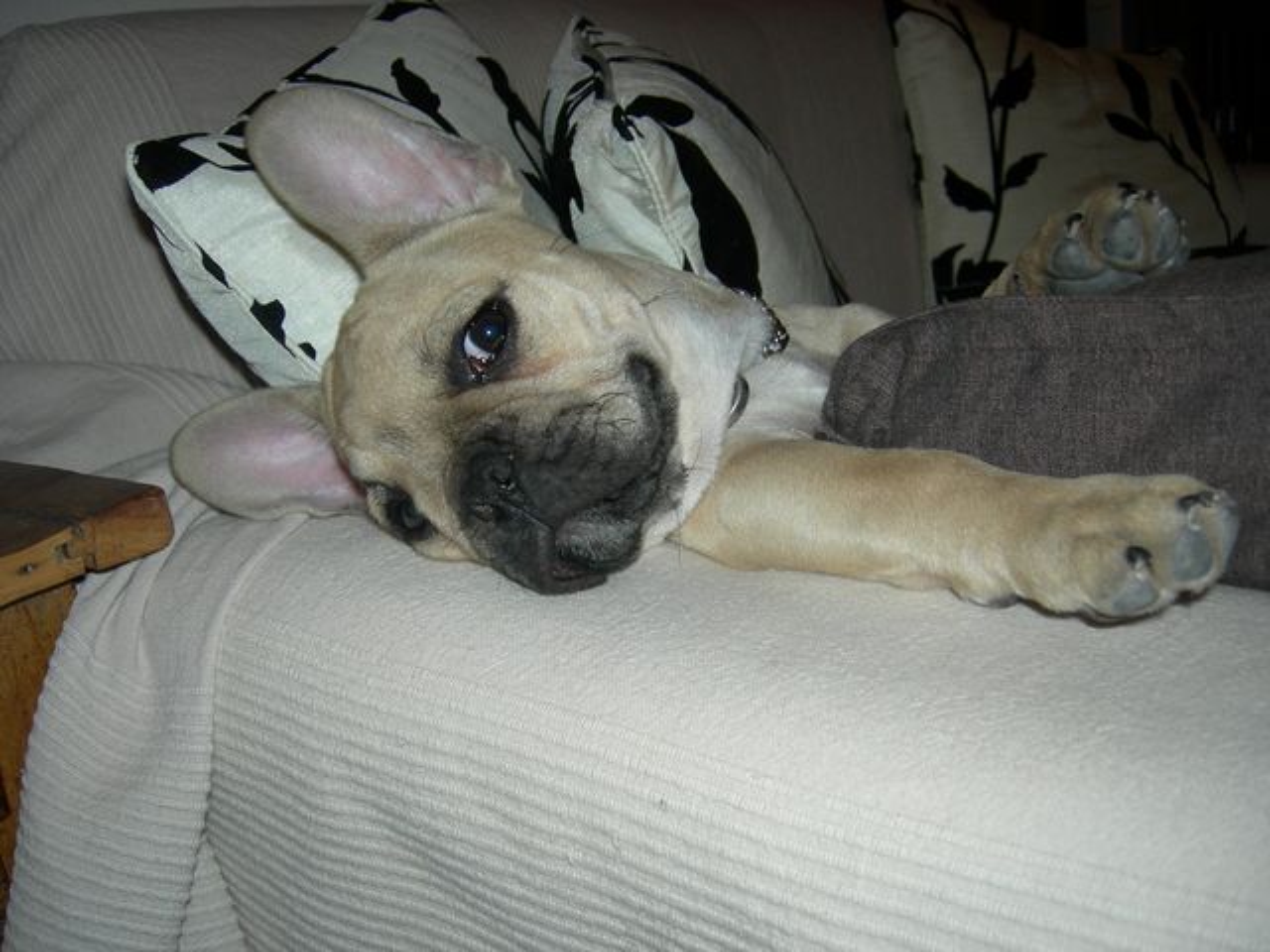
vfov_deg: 39.7
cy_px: 476
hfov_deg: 51.4
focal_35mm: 36
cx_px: 635
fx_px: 1321
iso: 64
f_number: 2.7
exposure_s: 1/60.1
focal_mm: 7.5
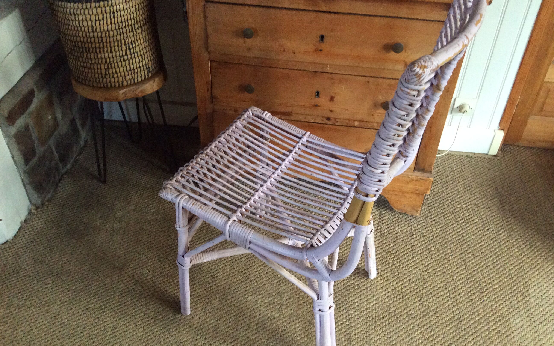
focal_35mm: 34
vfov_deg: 37.3
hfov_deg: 56.7
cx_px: 277
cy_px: 171
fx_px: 513
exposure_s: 1/25
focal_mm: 3.3
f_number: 2.4
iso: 250
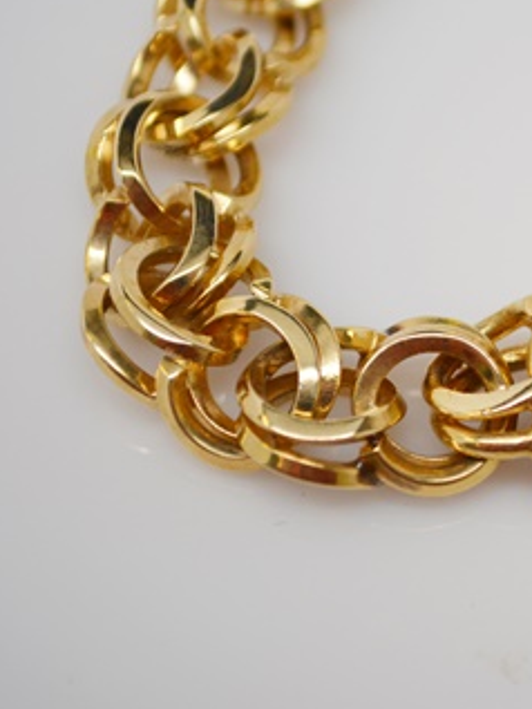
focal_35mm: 150
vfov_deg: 13.2
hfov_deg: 9.8
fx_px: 3070
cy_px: 273
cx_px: 648
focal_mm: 55
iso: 400
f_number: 5.6
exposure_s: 1/100
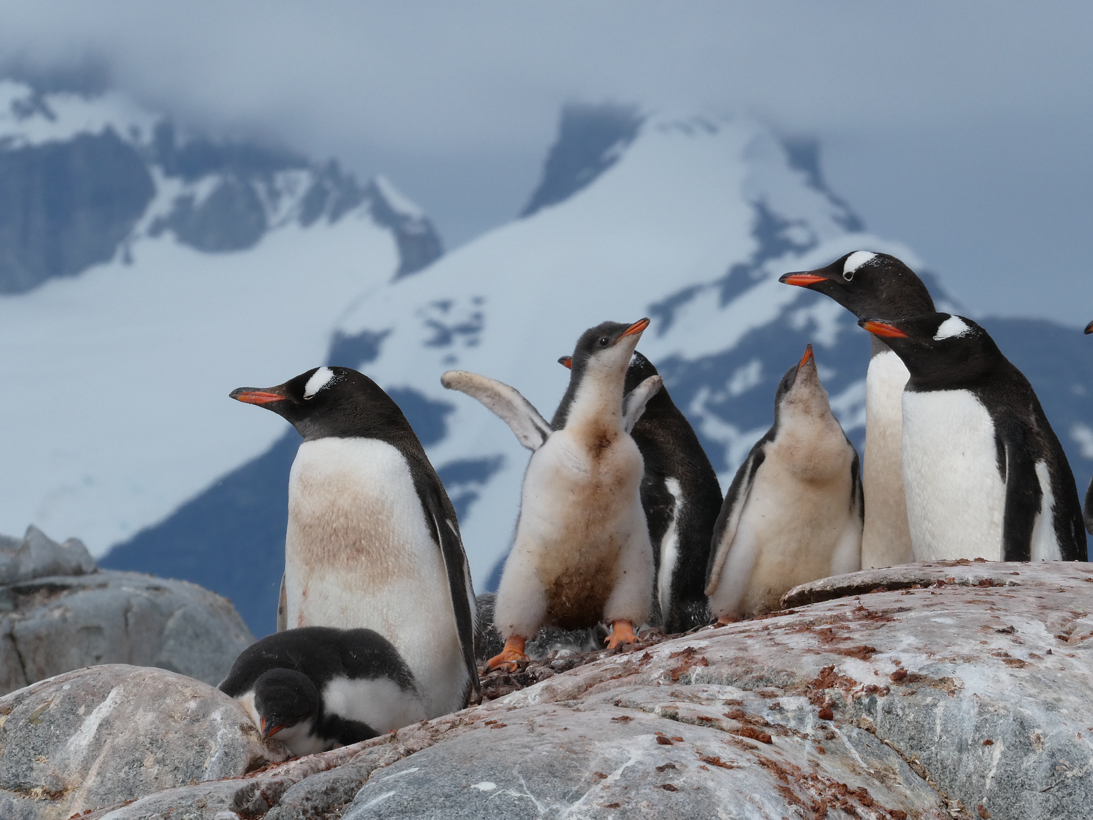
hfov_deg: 4.3
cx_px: 546
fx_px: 14682
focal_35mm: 465
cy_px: 410
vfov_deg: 3.2
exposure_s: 1/800
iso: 80
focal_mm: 83.4
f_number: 6
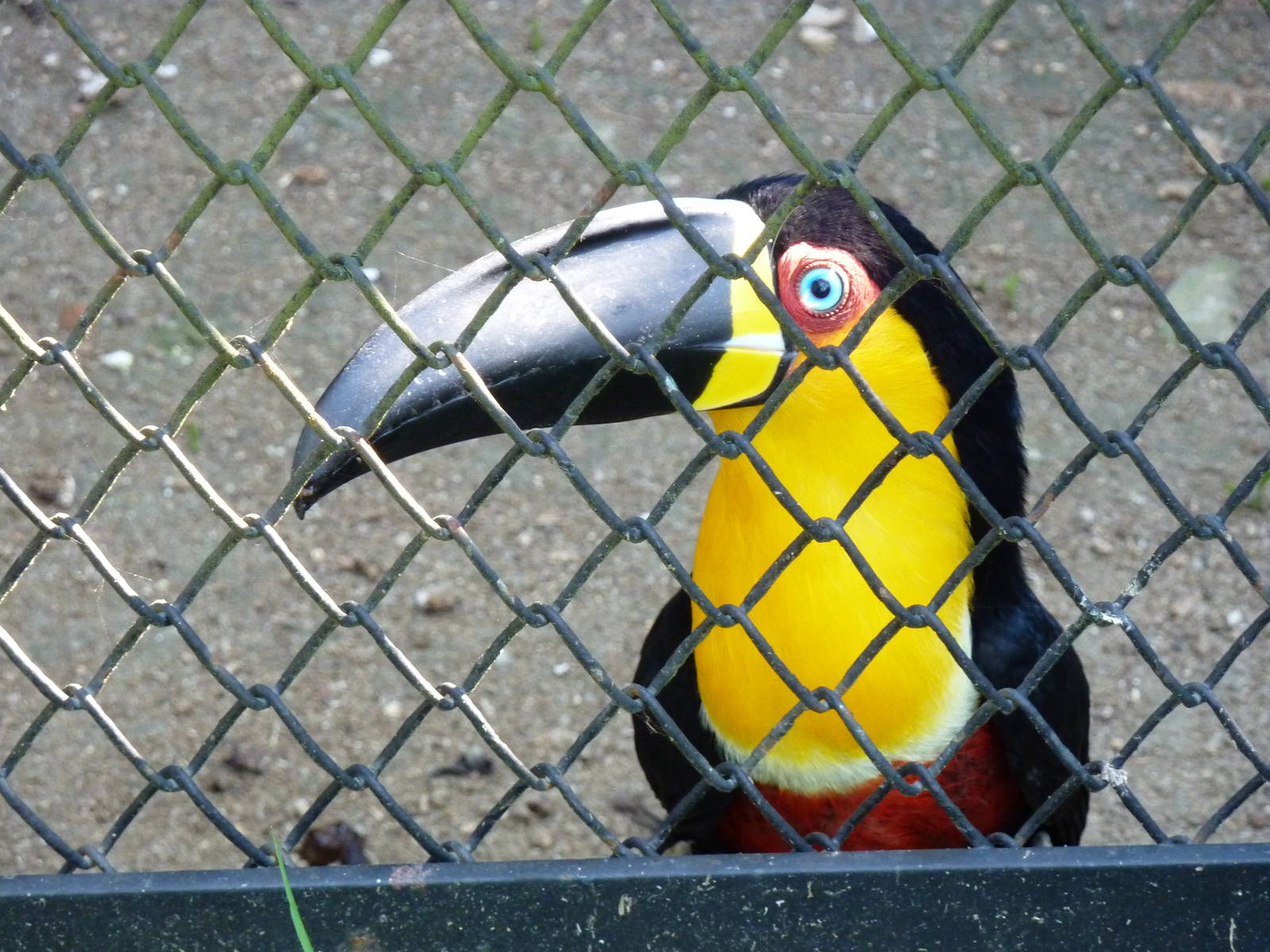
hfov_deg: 12.5
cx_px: 635
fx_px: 5797
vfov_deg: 9.4
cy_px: 476
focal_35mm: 158
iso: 400
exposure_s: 1/40
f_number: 4.5
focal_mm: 25.9
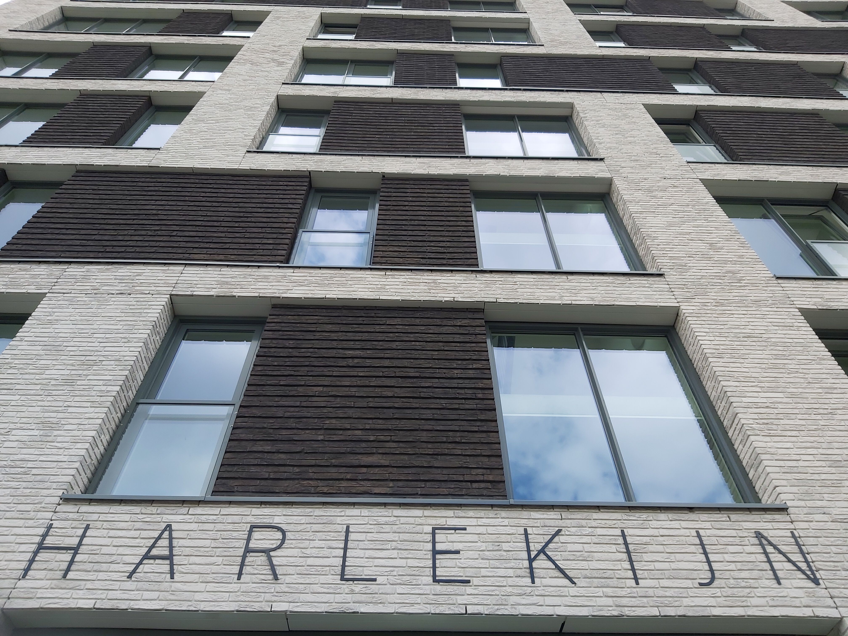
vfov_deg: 53.1
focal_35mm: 26
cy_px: 318
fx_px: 637
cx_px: 424
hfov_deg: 67.3
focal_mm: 3.92
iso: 64
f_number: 1.7
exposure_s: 1/993
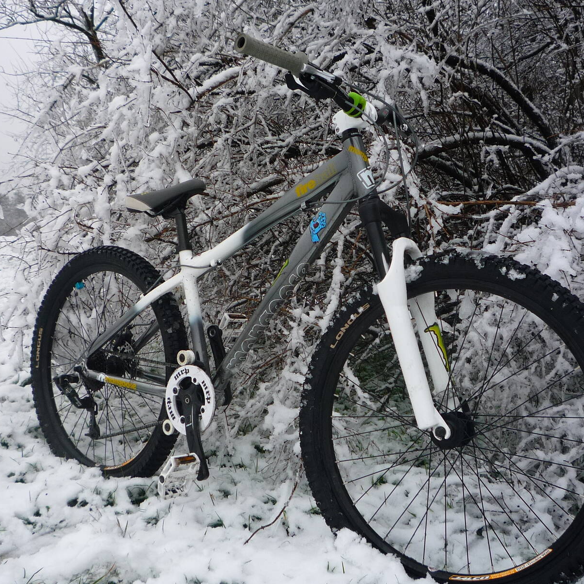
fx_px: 802
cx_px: 303
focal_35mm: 42
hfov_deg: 40.0
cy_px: 296
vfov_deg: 40.0
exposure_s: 1/125
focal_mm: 5.2
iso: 100
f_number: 3.3
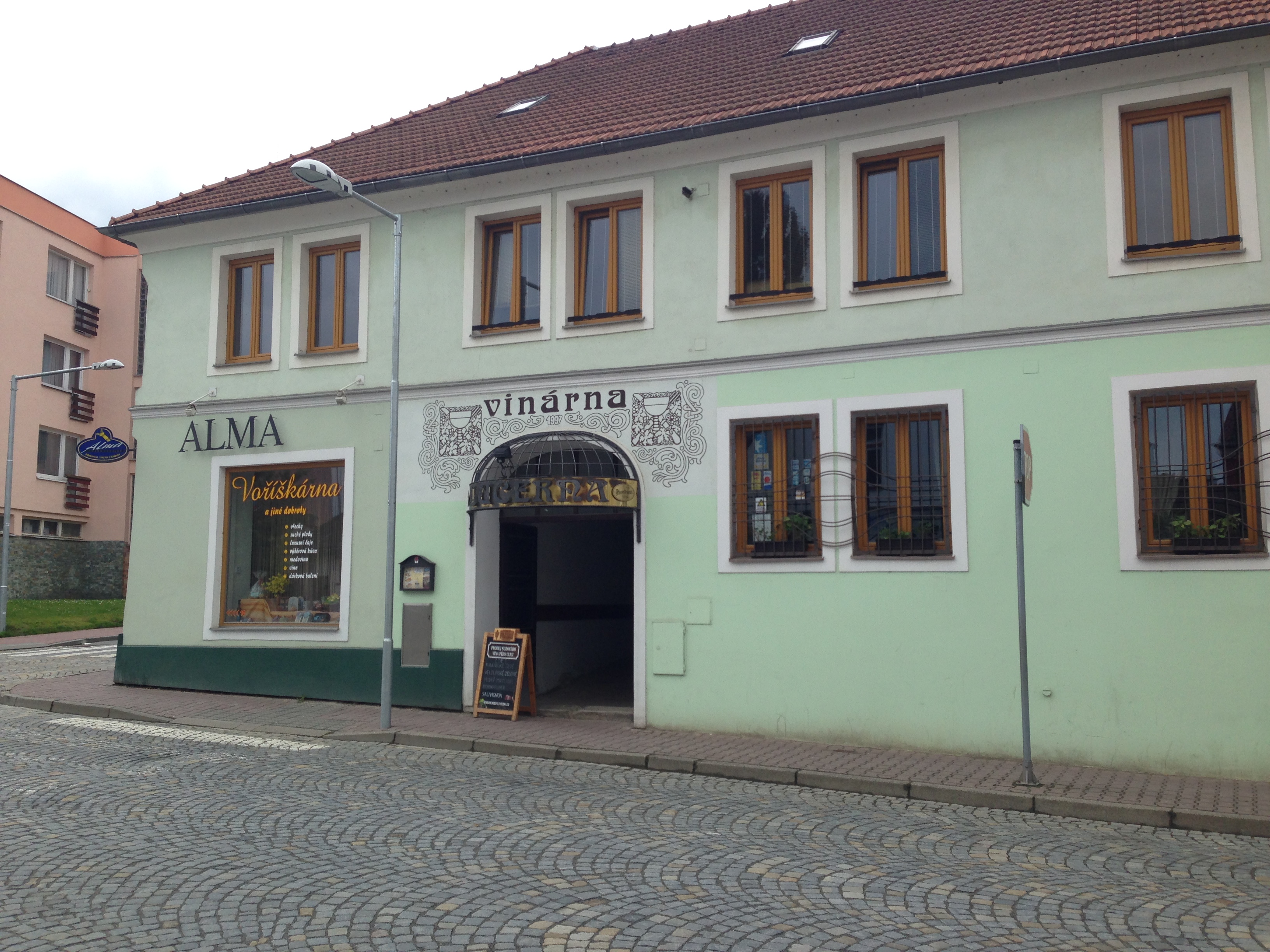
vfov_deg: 42.9
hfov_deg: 55.4
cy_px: 476
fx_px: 1211
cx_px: 635
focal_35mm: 33
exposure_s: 1/1004
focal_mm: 4.12
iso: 50
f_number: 2.4
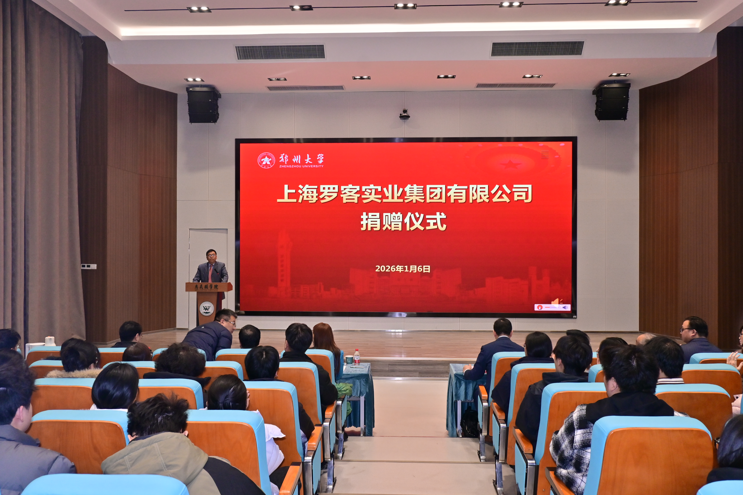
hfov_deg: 63.2
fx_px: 604
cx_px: 372
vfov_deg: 44.6
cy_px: 248
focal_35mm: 29
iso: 800
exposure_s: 1/160
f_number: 6.3
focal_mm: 19.5
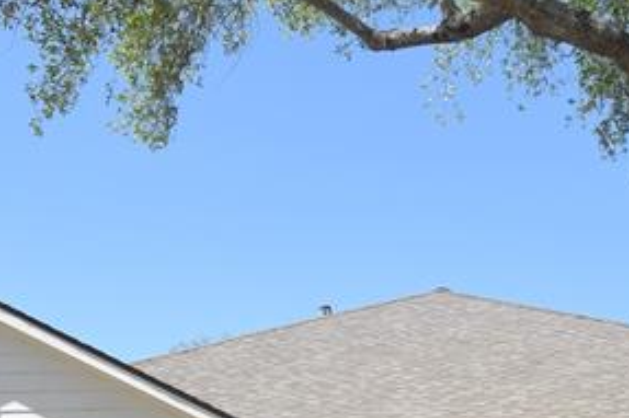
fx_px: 1310
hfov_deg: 26.7
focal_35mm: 75
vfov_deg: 16.9
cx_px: 449
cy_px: 567
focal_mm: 14
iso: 100
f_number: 8
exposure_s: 1/200
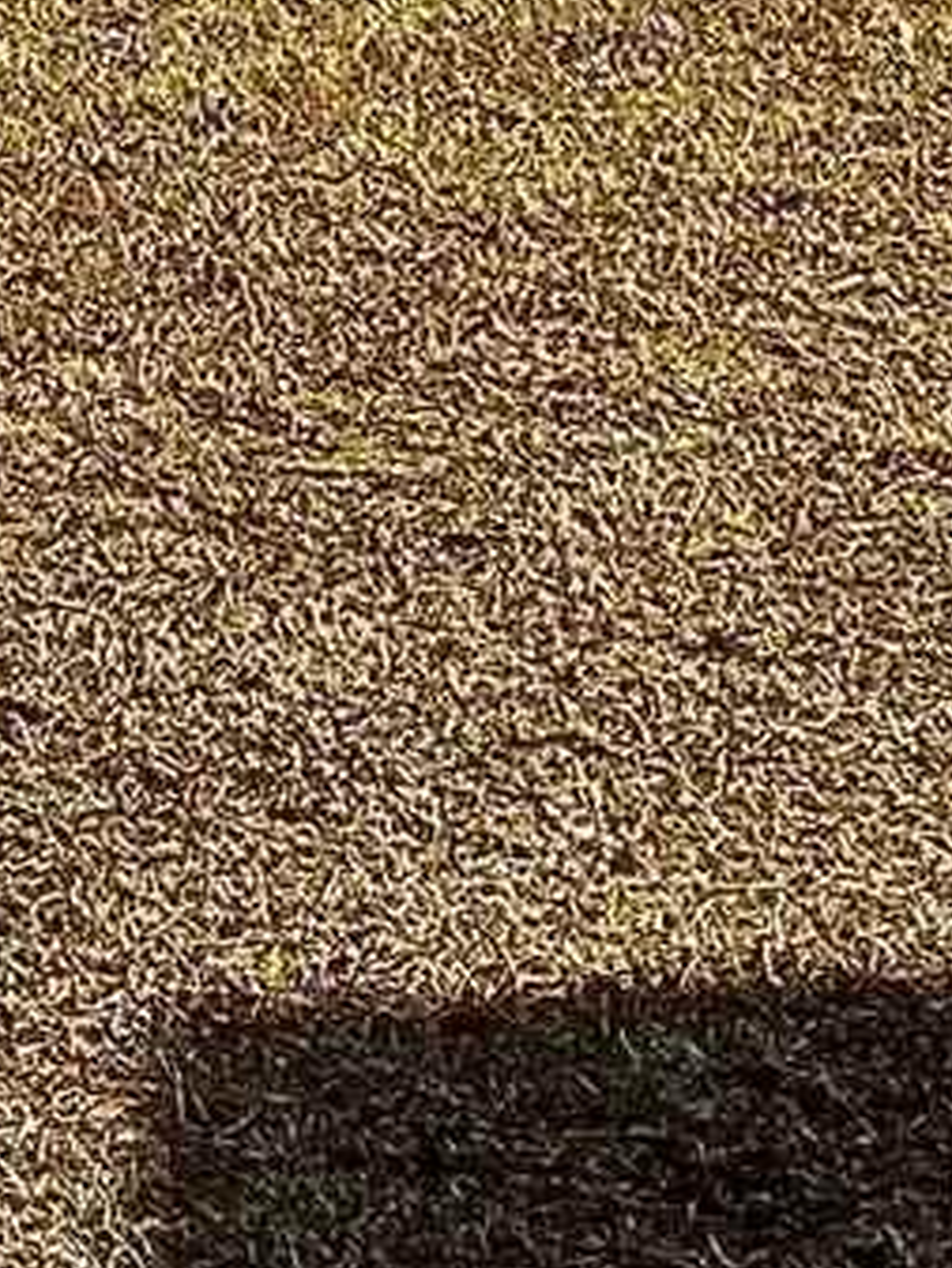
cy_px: -151
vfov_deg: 11.4
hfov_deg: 8.7
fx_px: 6266
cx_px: 245
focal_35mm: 171
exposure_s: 1/3559
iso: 32
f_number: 1.6
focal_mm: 5.1
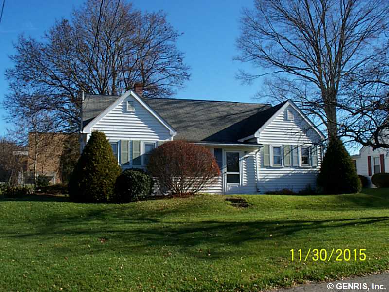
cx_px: 194
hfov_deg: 51.4
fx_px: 405
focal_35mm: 36
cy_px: 146
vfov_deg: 39.7
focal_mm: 7.54
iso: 80
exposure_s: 1/320
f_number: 5
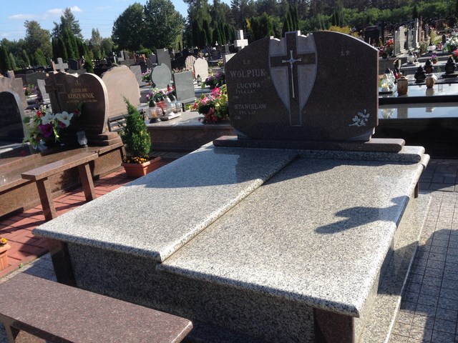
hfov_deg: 55.4
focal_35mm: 33
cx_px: 229
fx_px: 437
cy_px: 172
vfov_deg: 42.9
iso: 50
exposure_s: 1/1205
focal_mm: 4.12
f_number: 2.4
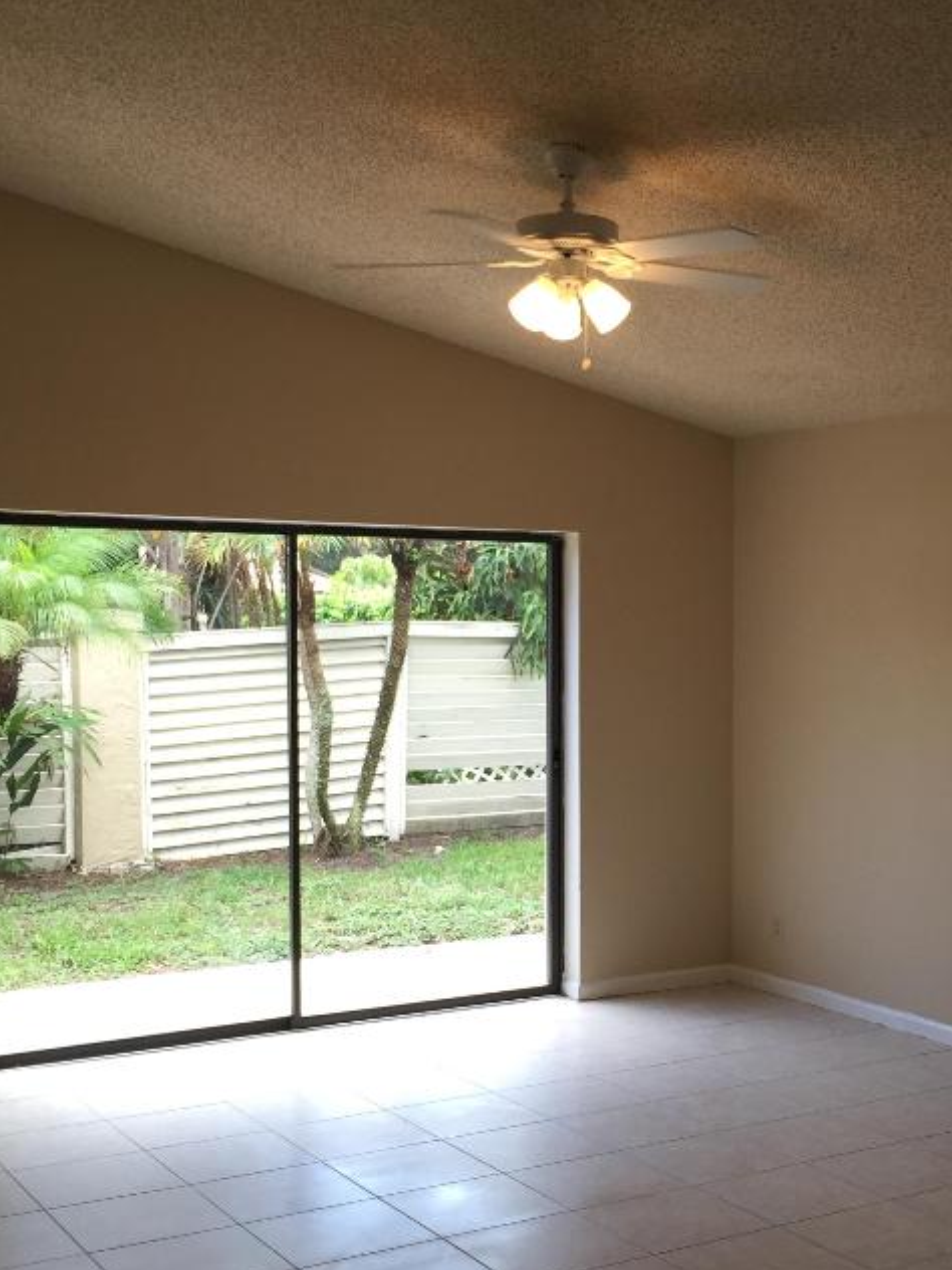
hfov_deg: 30.5
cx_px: 667
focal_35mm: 47
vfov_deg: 40.2
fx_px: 1723
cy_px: 766
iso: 40
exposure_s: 1/120
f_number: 2.2
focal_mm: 4.15
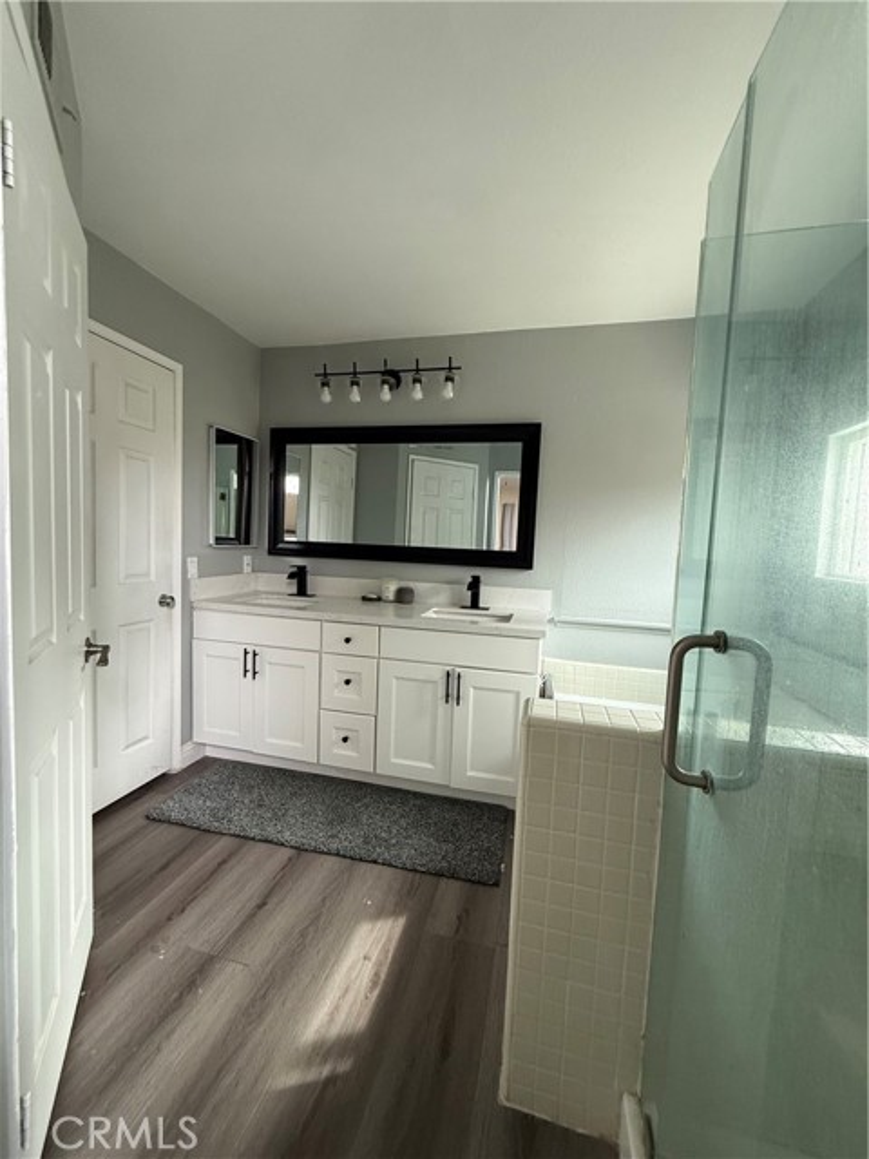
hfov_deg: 85.7
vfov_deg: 102.1
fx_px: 469
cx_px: 434
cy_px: 580
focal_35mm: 14
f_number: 2.2
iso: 250
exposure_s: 1/99
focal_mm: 2.22
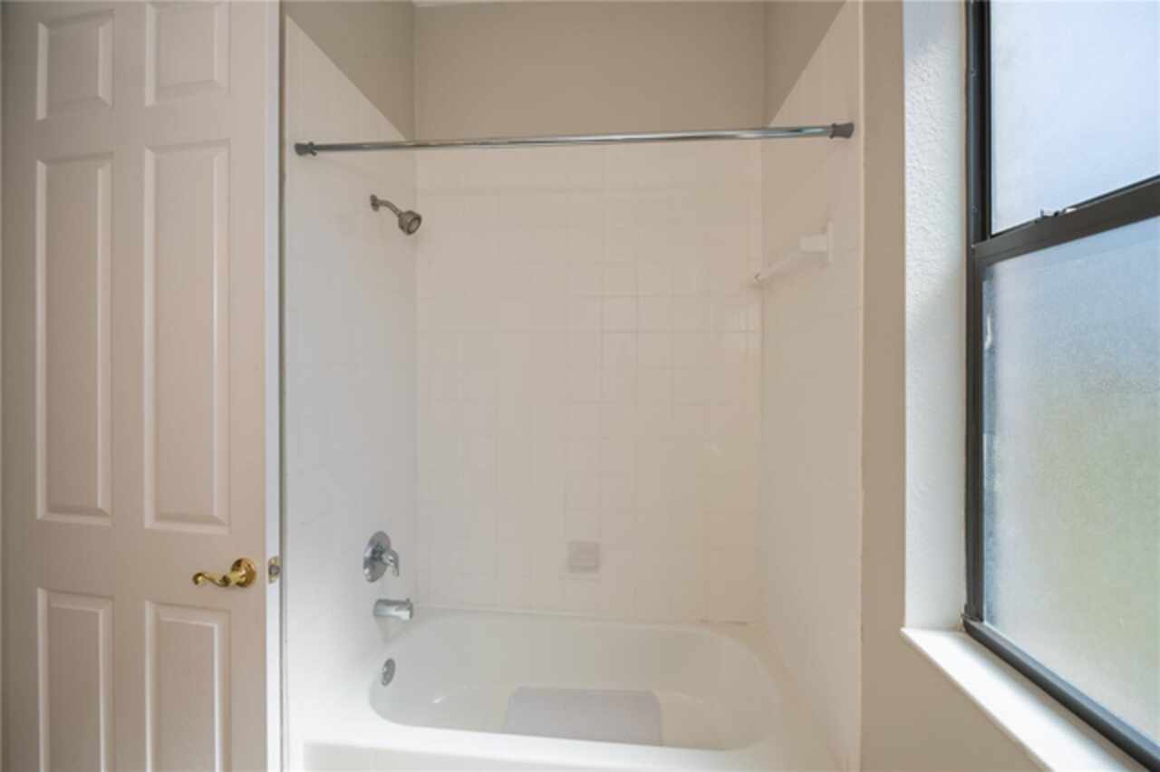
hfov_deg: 104.3
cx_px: 580
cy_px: 386
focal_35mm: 14
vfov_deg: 81.1
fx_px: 451
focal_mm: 14
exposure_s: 1/500
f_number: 3.5
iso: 50
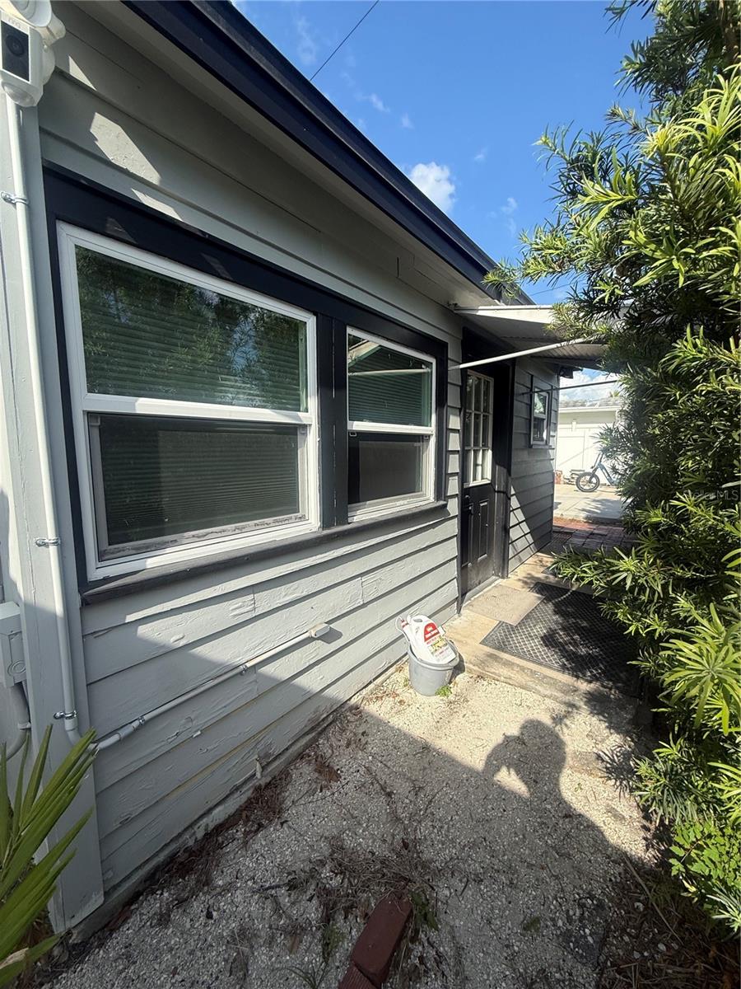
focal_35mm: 14
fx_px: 400
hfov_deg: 85.7
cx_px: 370
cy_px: 494
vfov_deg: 102.1
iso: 50
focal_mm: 2.22
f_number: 2.2
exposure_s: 1/1431
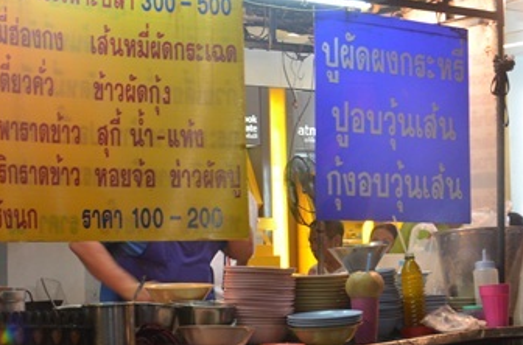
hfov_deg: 22.4
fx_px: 1318
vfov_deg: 14.9
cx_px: 277
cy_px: 161
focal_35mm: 91
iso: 640
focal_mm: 34
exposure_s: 1/30
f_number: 5
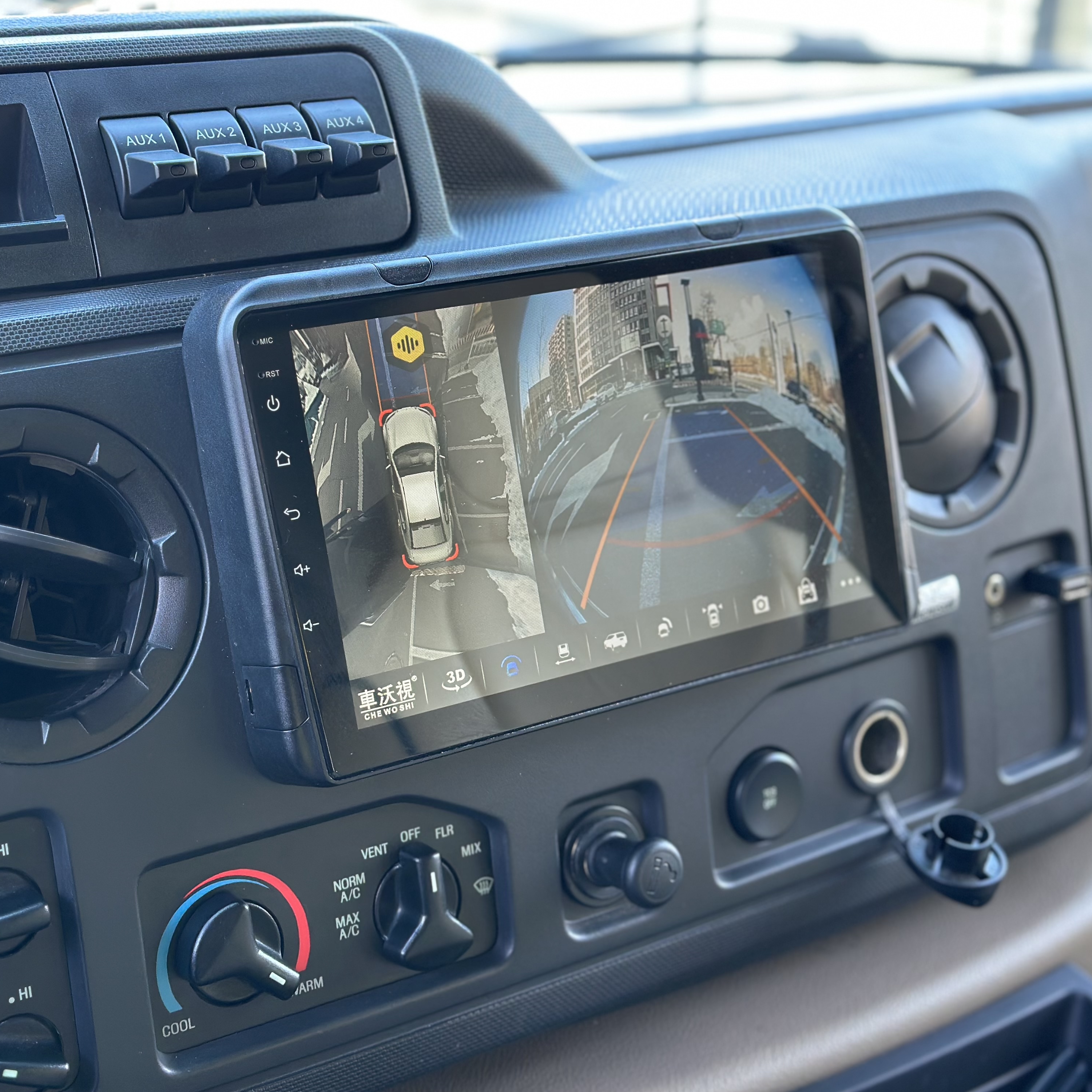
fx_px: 2034
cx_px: 387
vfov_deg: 30.0
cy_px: 545
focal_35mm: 57
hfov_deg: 29.9
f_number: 1.78
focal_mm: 6.86
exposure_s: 1/69
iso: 125
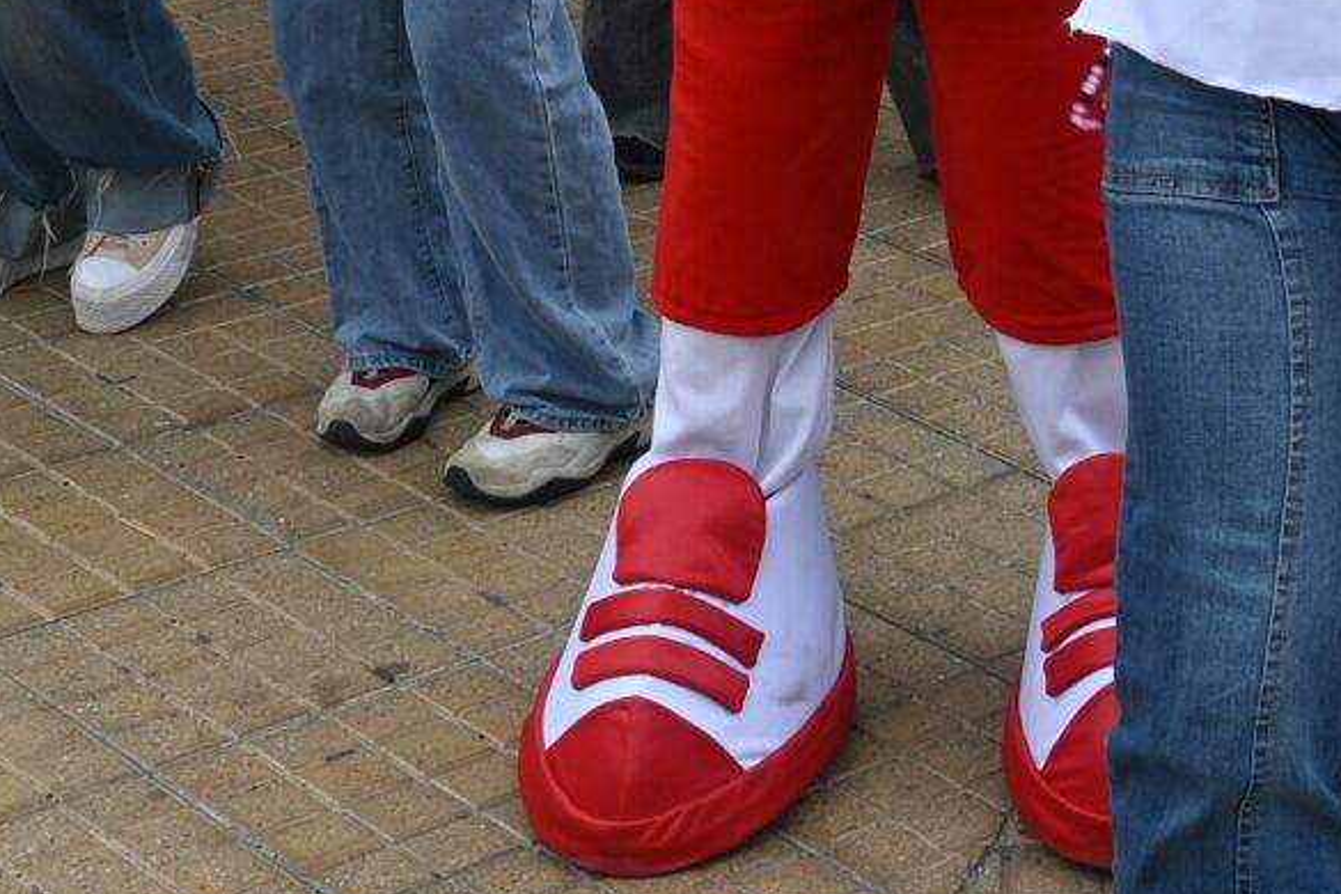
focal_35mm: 105
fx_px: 3911
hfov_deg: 19.0
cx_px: 1277
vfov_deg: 12.4
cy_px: -457
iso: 100
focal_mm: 16
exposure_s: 1/250
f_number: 5.6
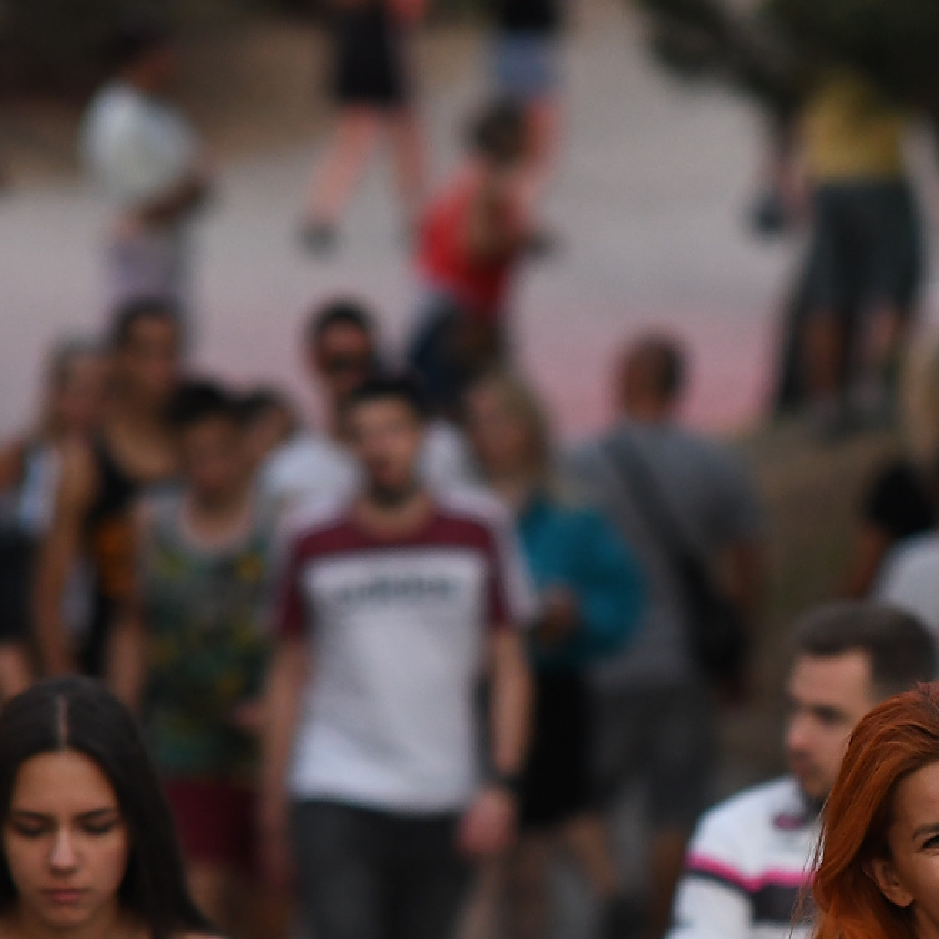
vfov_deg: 2.5
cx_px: 963
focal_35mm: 715
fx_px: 21943
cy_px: 903
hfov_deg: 2.5
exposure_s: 1/160
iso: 1000
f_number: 4
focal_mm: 185
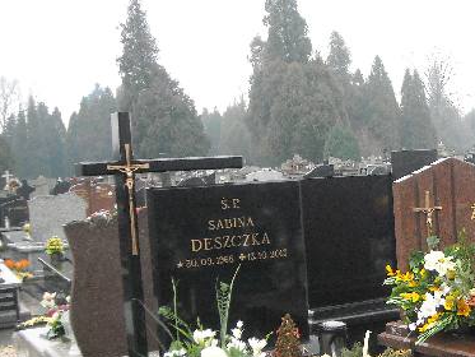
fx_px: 824
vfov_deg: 24.3
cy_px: 238
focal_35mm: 60
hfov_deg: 31.3
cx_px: 383
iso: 455
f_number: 2.8
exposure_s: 1/129
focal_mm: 5.7
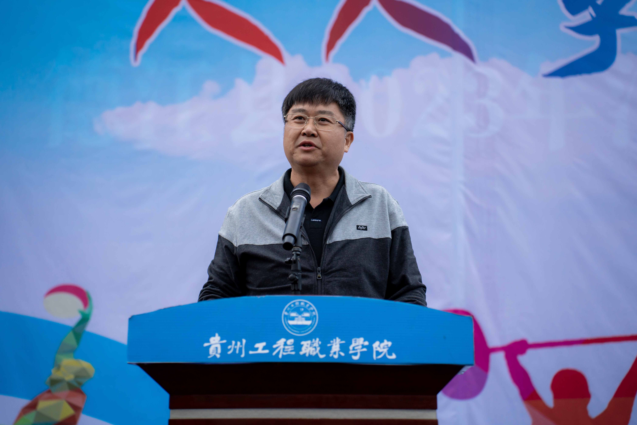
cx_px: 318
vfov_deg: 18.2
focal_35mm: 75
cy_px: 212
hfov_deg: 27.0
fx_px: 1327
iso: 800
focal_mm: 75
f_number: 2.8
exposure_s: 1/125
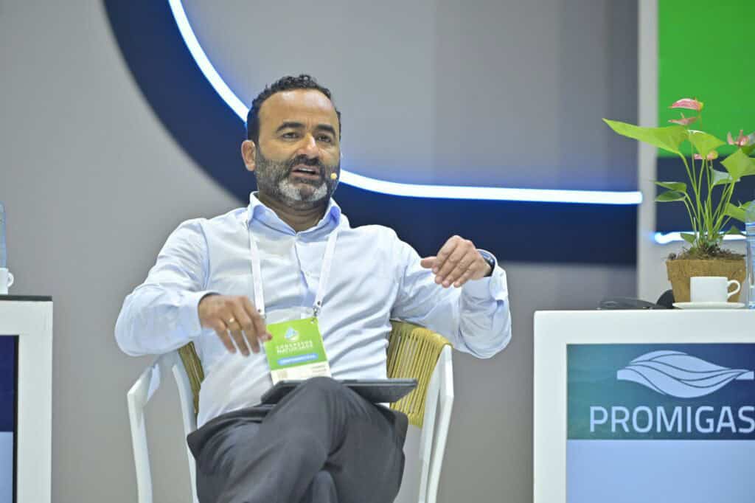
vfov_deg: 7.8
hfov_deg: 11.7
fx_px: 3669
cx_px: 378
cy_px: 252
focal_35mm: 175
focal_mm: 175
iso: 320
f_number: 2.8
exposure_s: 1/250
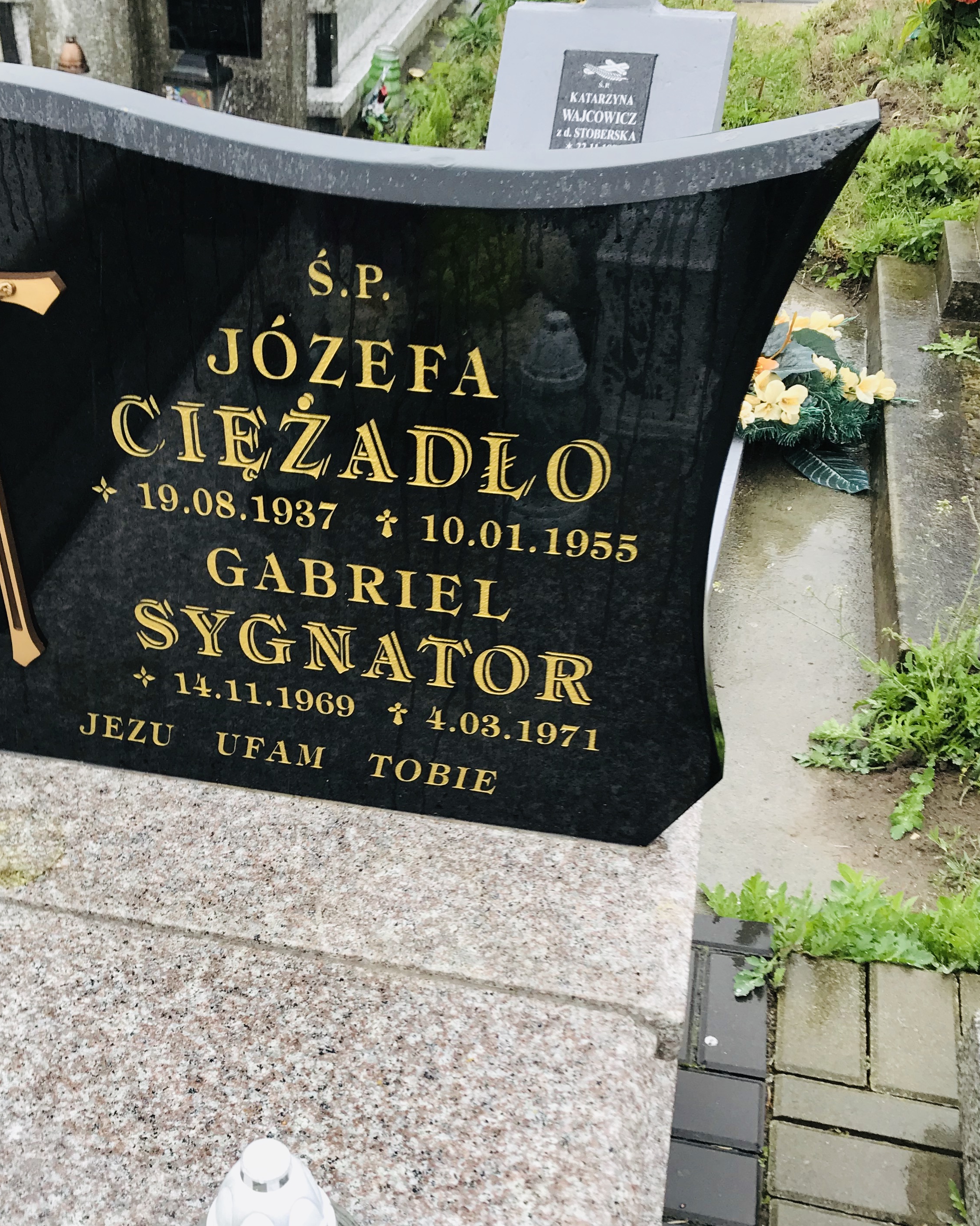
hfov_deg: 37.8
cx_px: 333
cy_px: 812
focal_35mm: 39
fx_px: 1414
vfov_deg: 46.2
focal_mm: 3.99
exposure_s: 1/131
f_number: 1.8
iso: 20
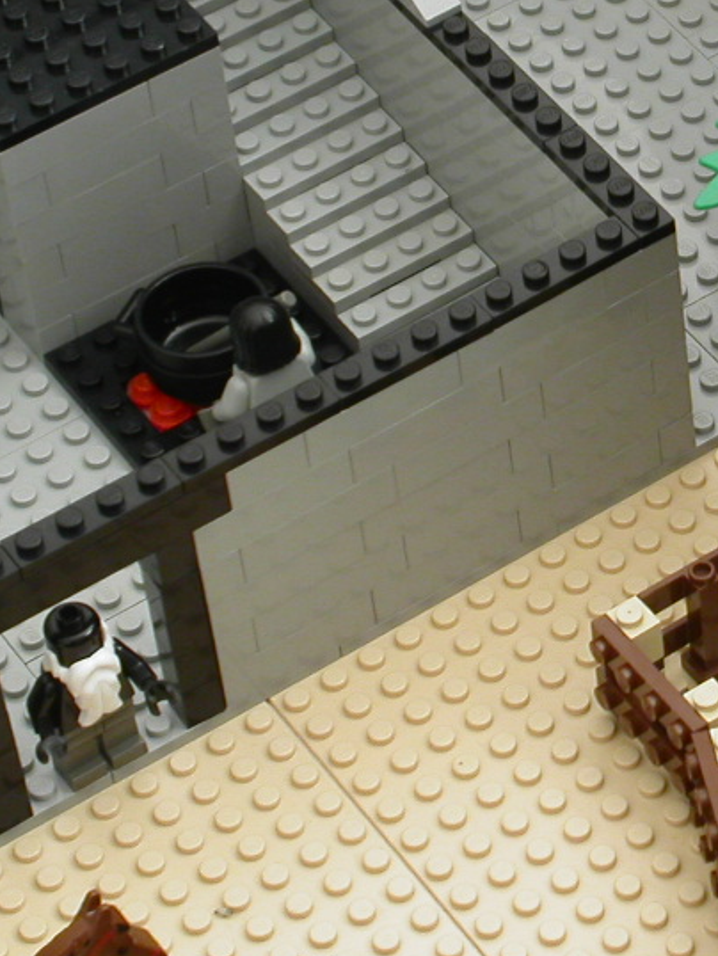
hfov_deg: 8.4
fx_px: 4864
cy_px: 210
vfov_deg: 11.2
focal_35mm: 176
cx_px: 821
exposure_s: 1/4
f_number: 4
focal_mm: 15.2
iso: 100
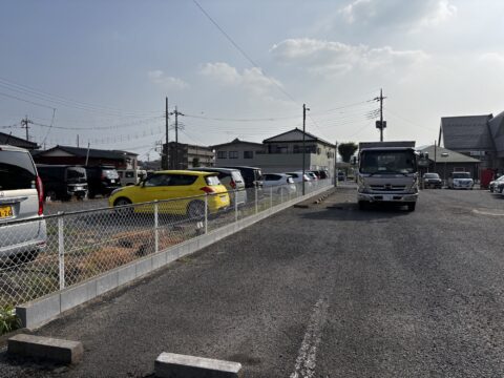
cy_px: 189
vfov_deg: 53.1
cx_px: 252
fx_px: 379
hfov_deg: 67.3
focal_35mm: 26
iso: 50
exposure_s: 1/6711
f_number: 1.6
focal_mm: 5.96
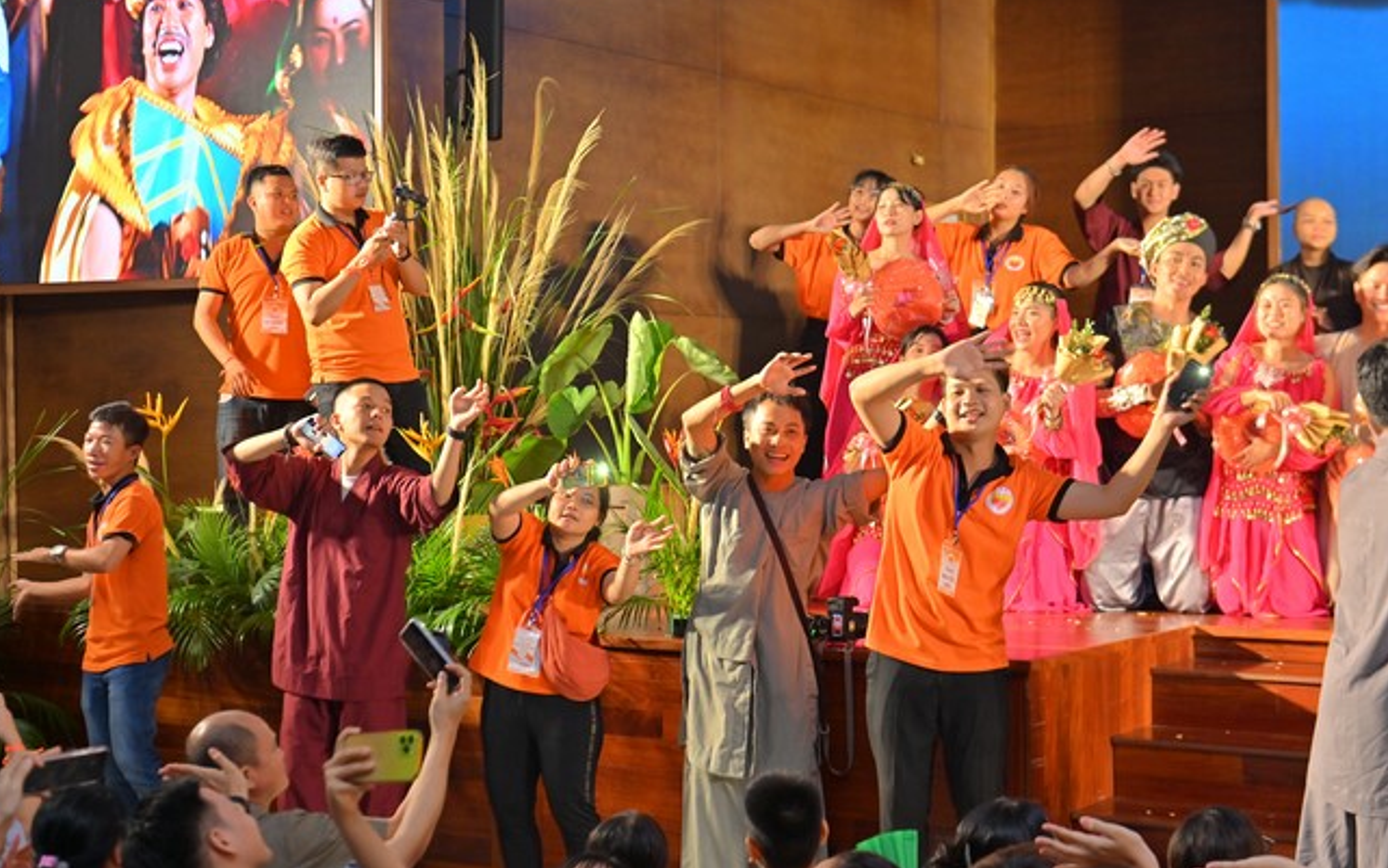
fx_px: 2346
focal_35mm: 62
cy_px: 440
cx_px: 693
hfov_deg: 33.0
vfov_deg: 21.0
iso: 1000
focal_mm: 60
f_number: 4
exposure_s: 1/100
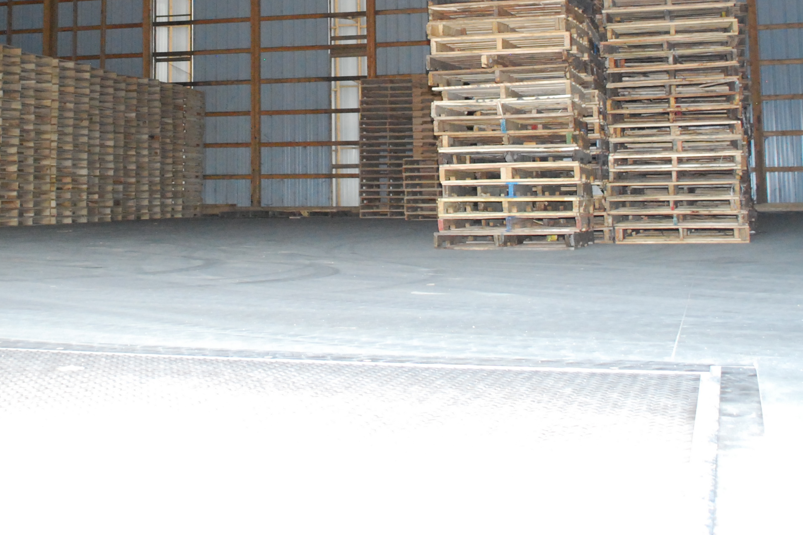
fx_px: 1204
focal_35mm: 54
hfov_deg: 36.7
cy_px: 13
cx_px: 301
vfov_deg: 24.1
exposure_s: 1/60
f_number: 3.5
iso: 1400
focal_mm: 18
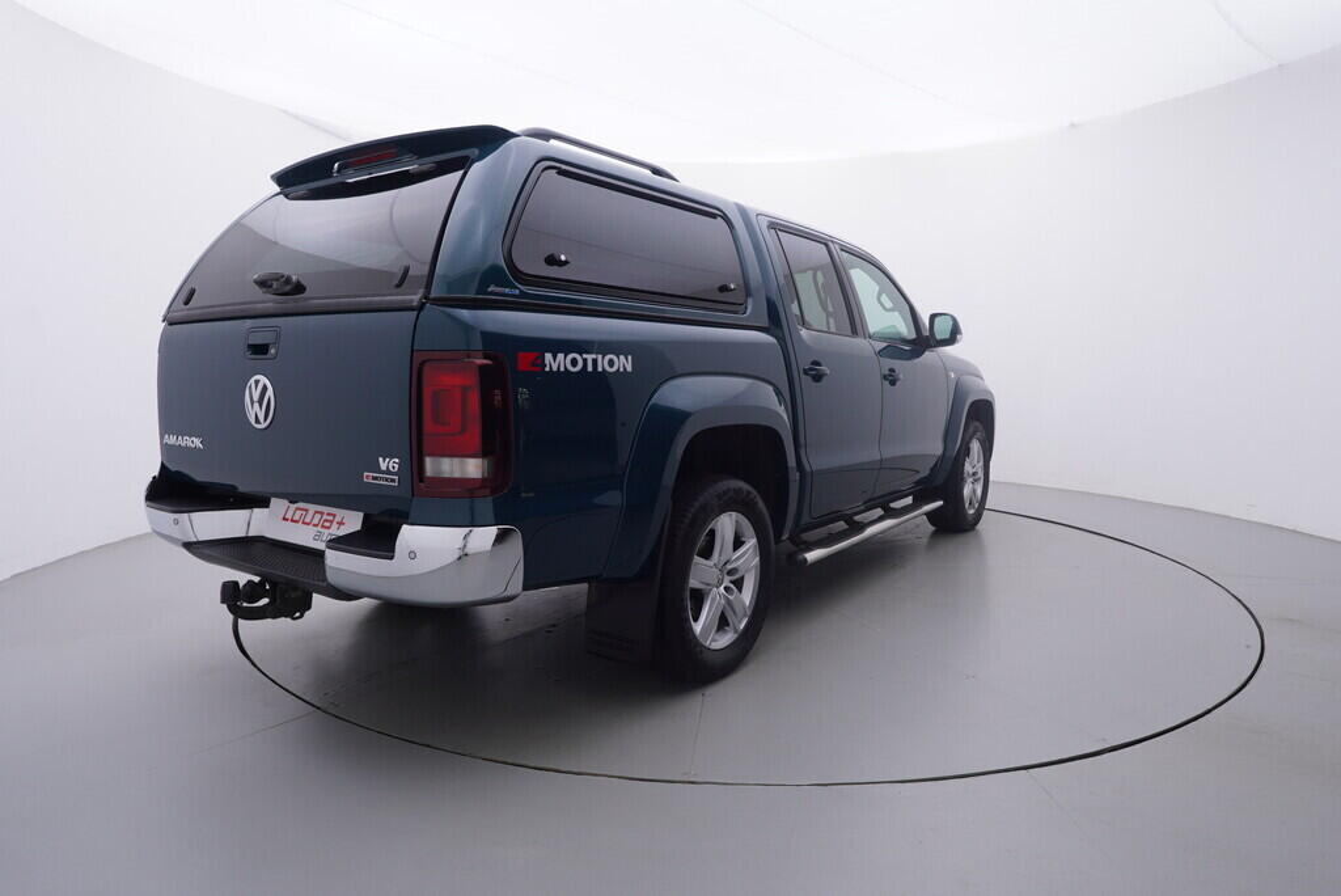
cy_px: 448
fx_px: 839
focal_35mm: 22
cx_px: 670
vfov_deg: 56.2
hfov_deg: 77.3
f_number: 5
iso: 200
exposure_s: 1/80
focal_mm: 15
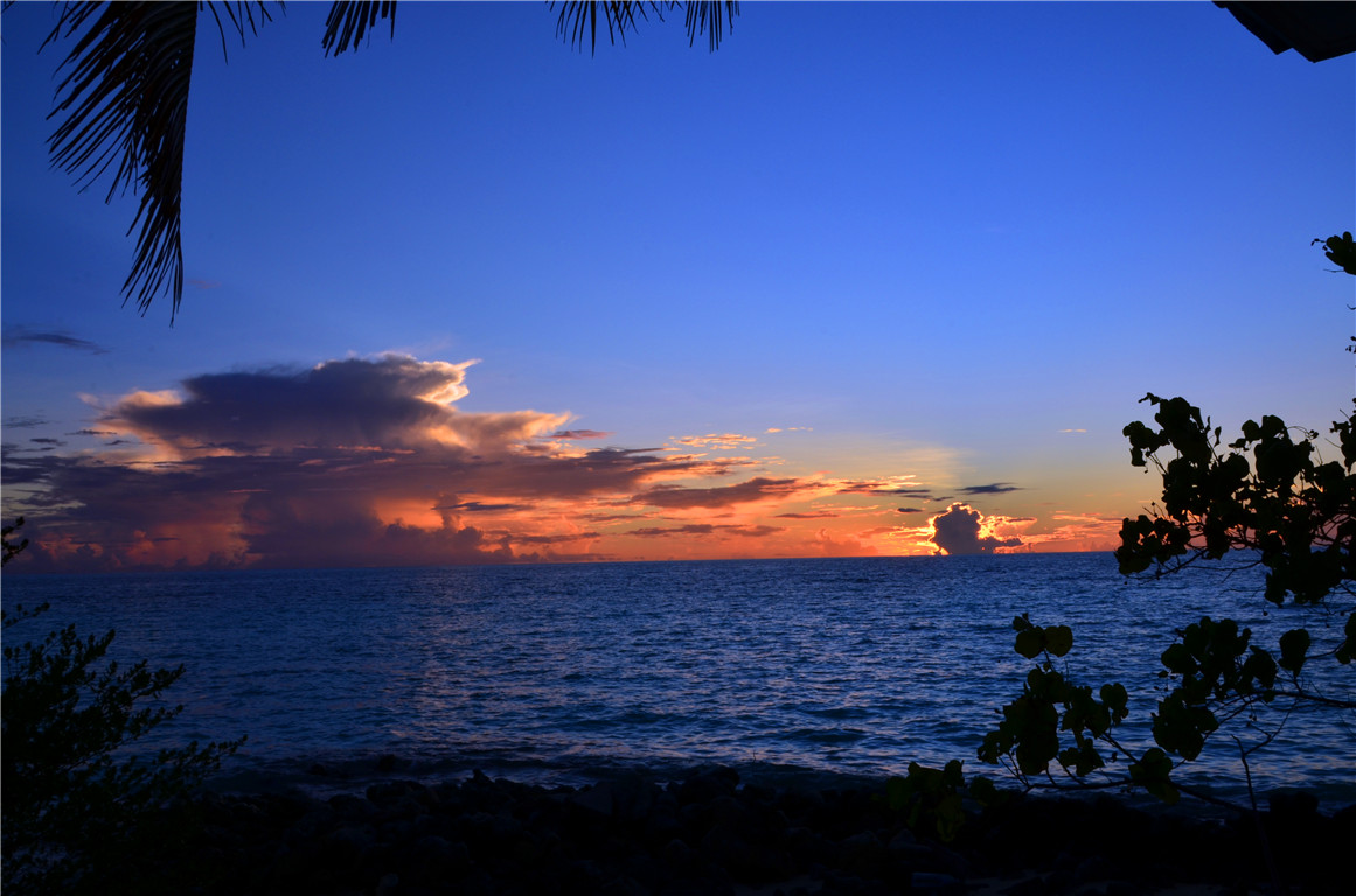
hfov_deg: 57.3
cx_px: 678
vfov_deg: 39.8
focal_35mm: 33
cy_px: 448
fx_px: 1240
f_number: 25
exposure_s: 1/25
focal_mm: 22
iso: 100
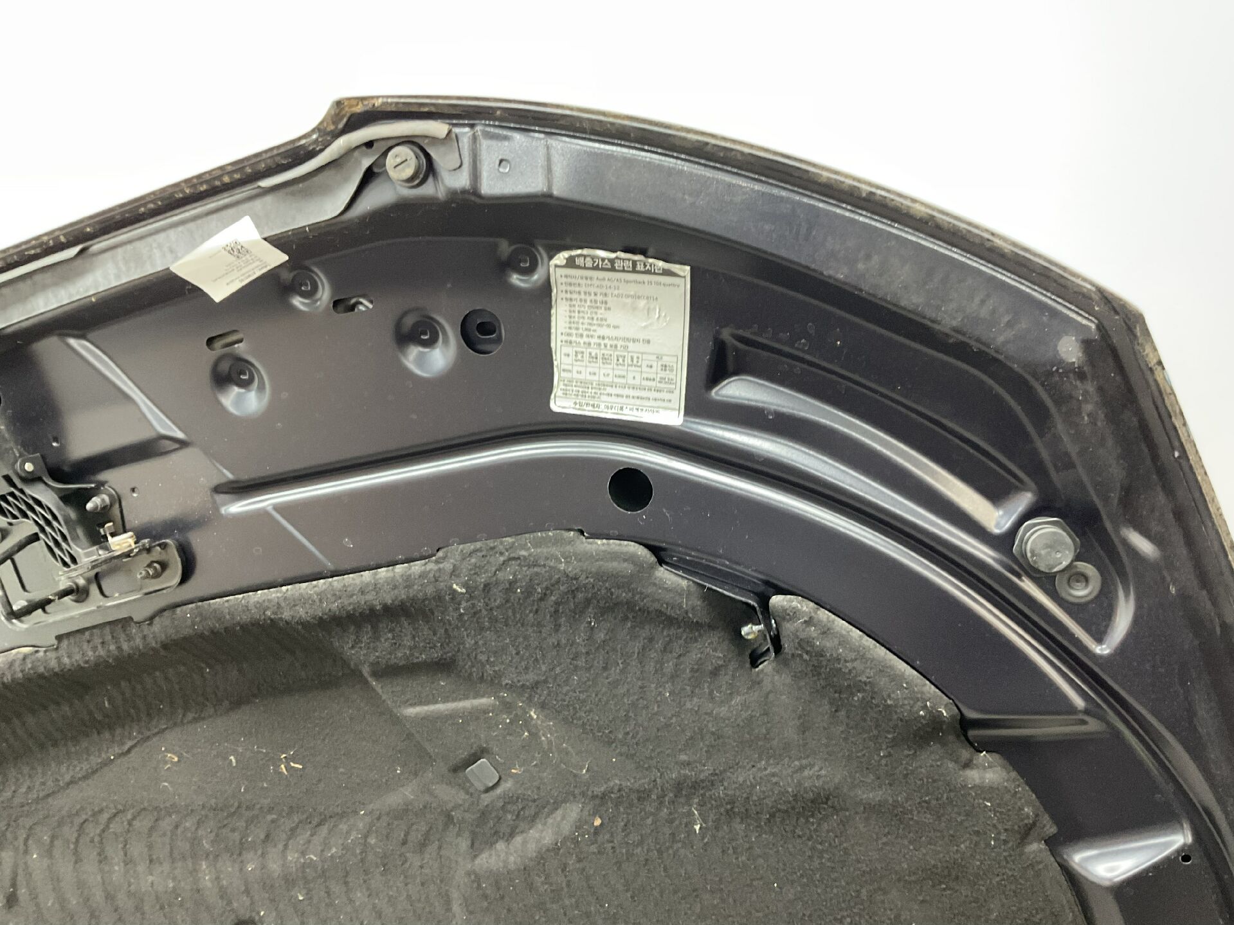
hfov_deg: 61.7
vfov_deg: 48.2
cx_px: 617
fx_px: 1034
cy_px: 462
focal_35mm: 29
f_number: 1.8
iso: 200
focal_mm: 3
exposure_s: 1/33
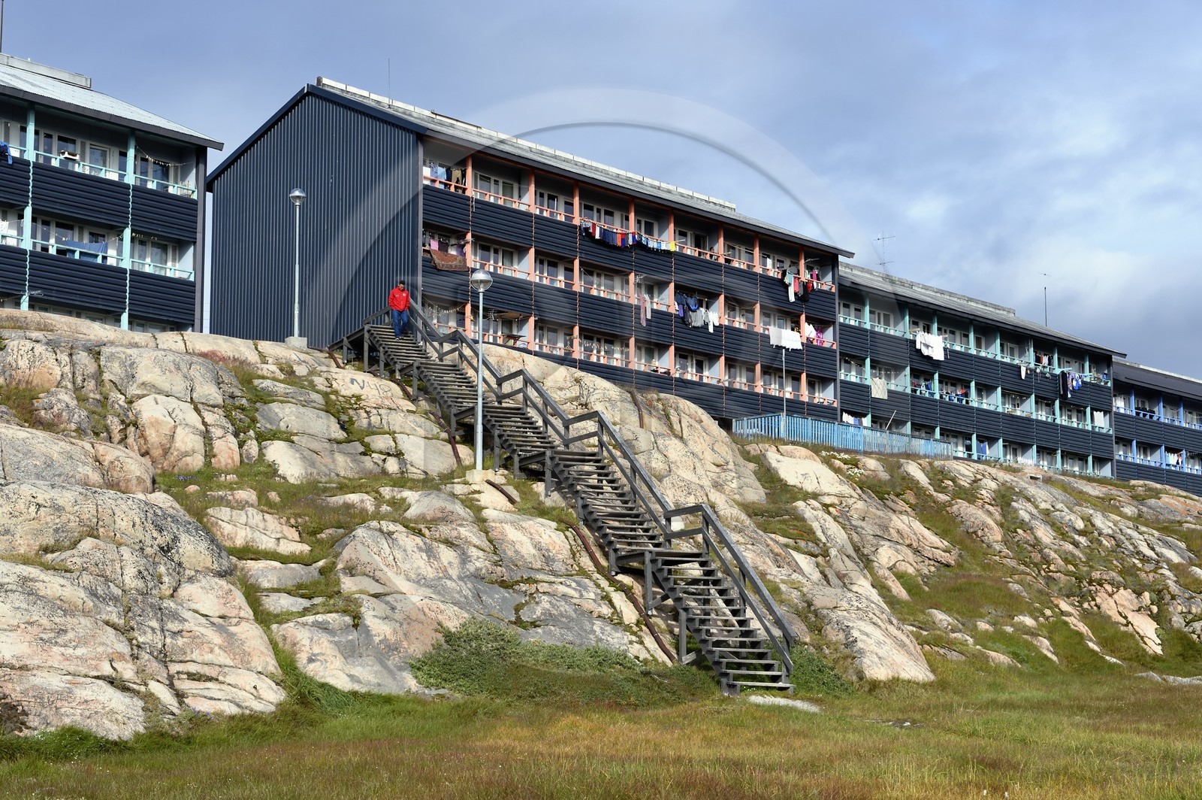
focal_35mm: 58
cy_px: 400
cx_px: 601
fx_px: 1935
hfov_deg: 34.5
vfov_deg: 23.3
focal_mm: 58
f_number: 11
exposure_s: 1/320
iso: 200
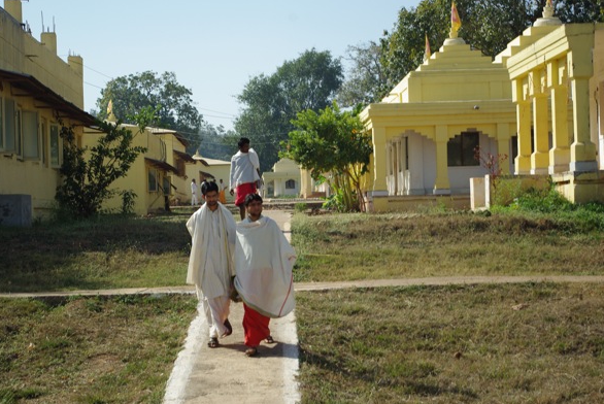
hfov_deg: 24.2
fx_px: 1411
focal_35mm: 84
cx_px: 305
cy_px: 204
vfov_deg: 16.3
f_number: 6.7
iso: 100
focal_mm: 55
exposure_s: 1/350
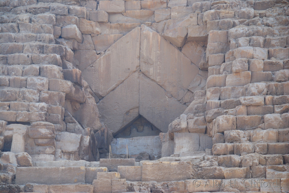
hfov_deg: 10.5
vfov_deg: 7.1
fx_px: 1567
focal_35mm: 195
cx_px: 144
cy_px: 96
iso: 100
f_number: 7.1
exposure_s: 1/200
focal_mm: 130
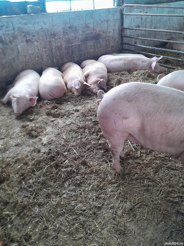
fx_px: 191
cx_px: 92
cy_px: 123
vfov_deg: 65.3
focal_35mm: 27
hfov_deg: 51.3
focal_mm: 4
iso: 320
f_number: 1.8
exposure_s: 1/33
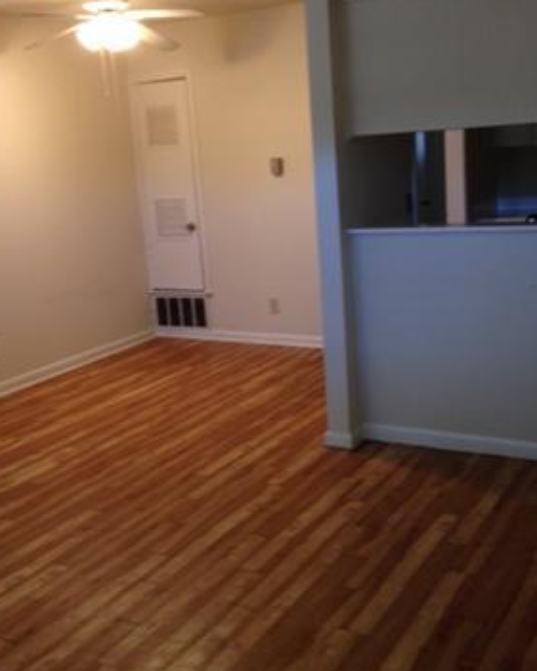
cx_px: 289
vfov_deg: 42.0
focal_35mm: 44
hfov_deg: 34.1
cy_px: 315
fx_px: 874
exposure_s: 1/20
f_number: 2.4
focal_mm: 4.12
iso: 100
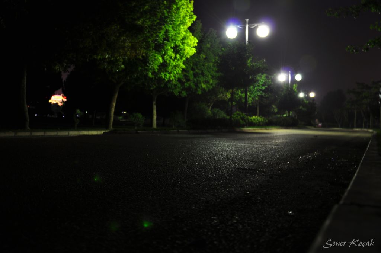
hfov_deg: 41.2
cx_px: 190
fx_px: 507
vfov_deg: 28.0
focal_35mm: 48
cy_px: 126
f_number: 4.2
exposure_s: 3
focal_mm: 32
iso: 200
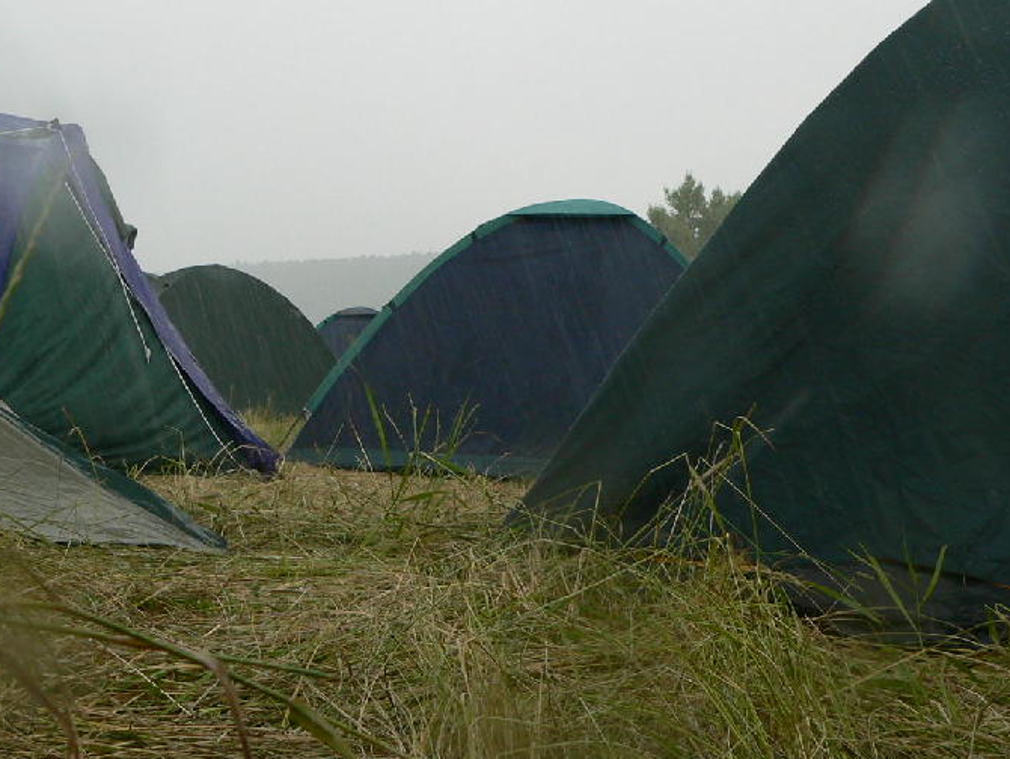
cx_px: 366
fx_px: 1605
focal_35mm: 55
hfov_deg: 34.7
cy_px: 326
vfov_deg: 26.5
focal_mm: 6
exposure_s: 1/60
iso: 100
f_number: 2.8
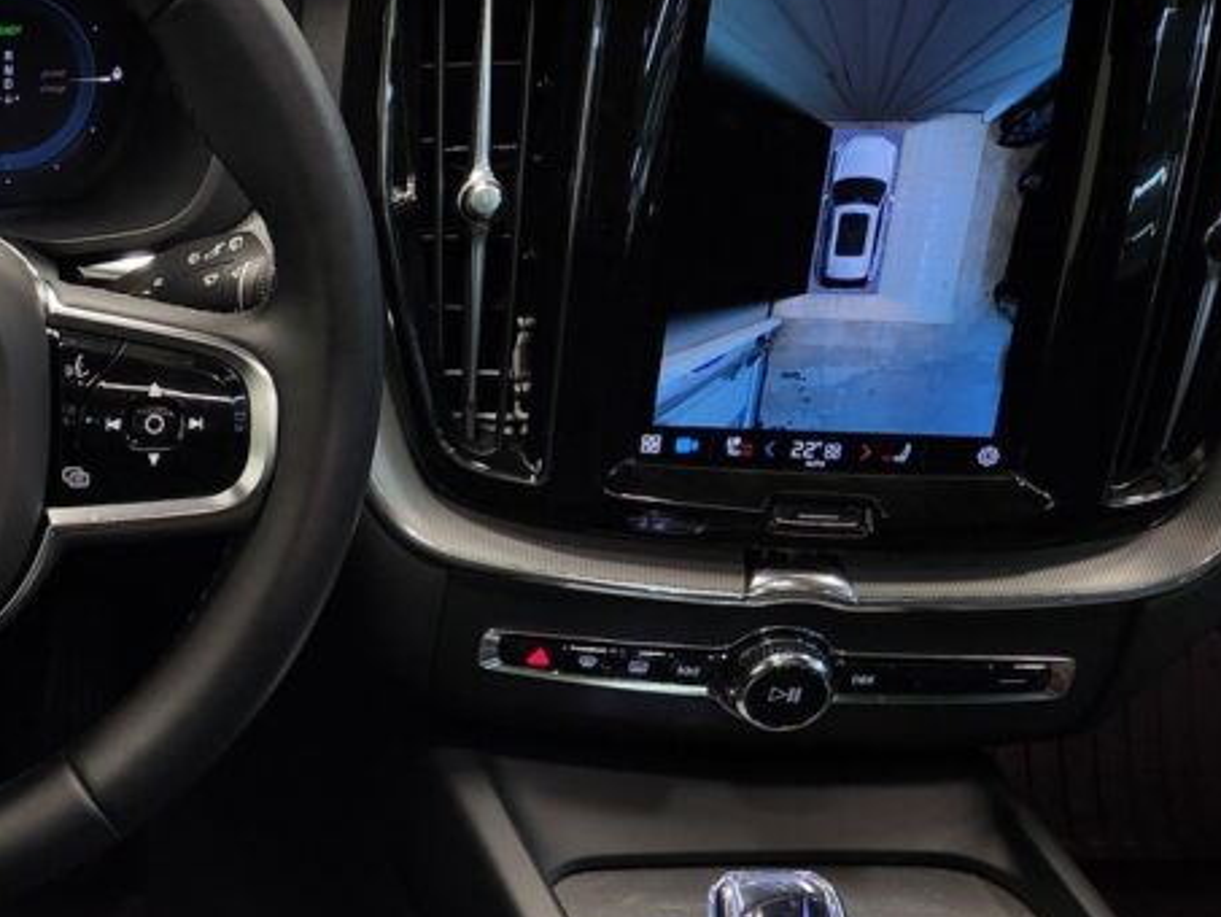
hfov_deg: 32.8
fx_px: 1835
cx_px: -89
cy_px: 561
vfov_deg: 28.0
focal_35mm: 52
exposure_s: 1/120
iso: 320
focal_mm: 5.4
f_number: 1.8
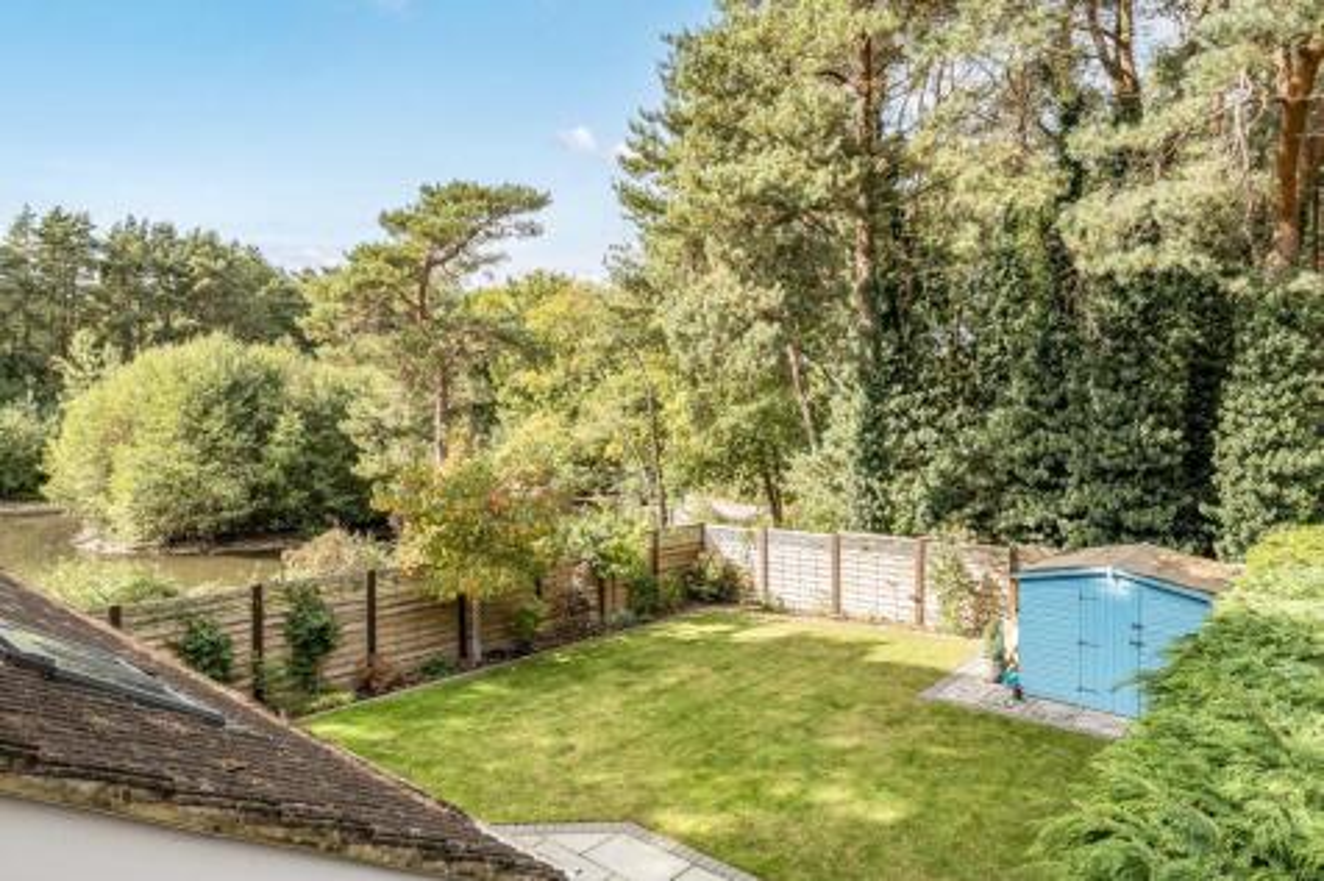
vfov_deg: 64.5
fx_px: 698
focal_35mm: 19
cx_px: 662
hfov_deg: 86.9
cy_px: 440
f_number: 8
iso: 400
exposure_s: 1/320
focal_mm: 13
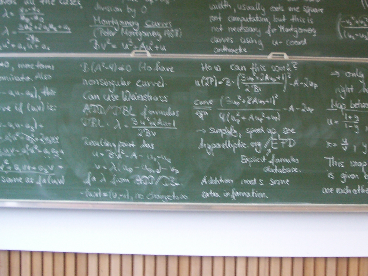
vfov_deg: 25.6
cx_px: 210
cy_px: 113
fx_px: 606
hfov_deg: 33.7
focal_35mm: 57
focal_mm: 5.8
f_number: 2.6
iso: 200
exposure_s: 1/8
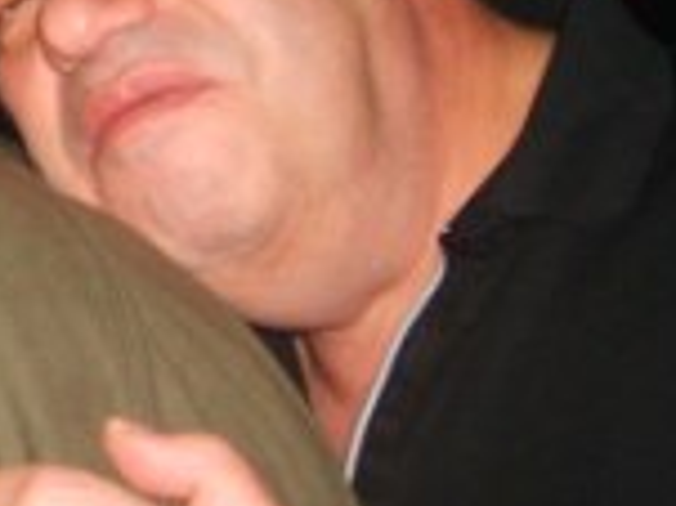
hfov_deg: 18.0
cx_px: -130
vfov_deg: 14.1
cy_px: 40
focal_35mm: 104
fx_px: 2029
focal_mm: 5.8
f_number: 2.8
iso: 100
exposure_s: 1/45
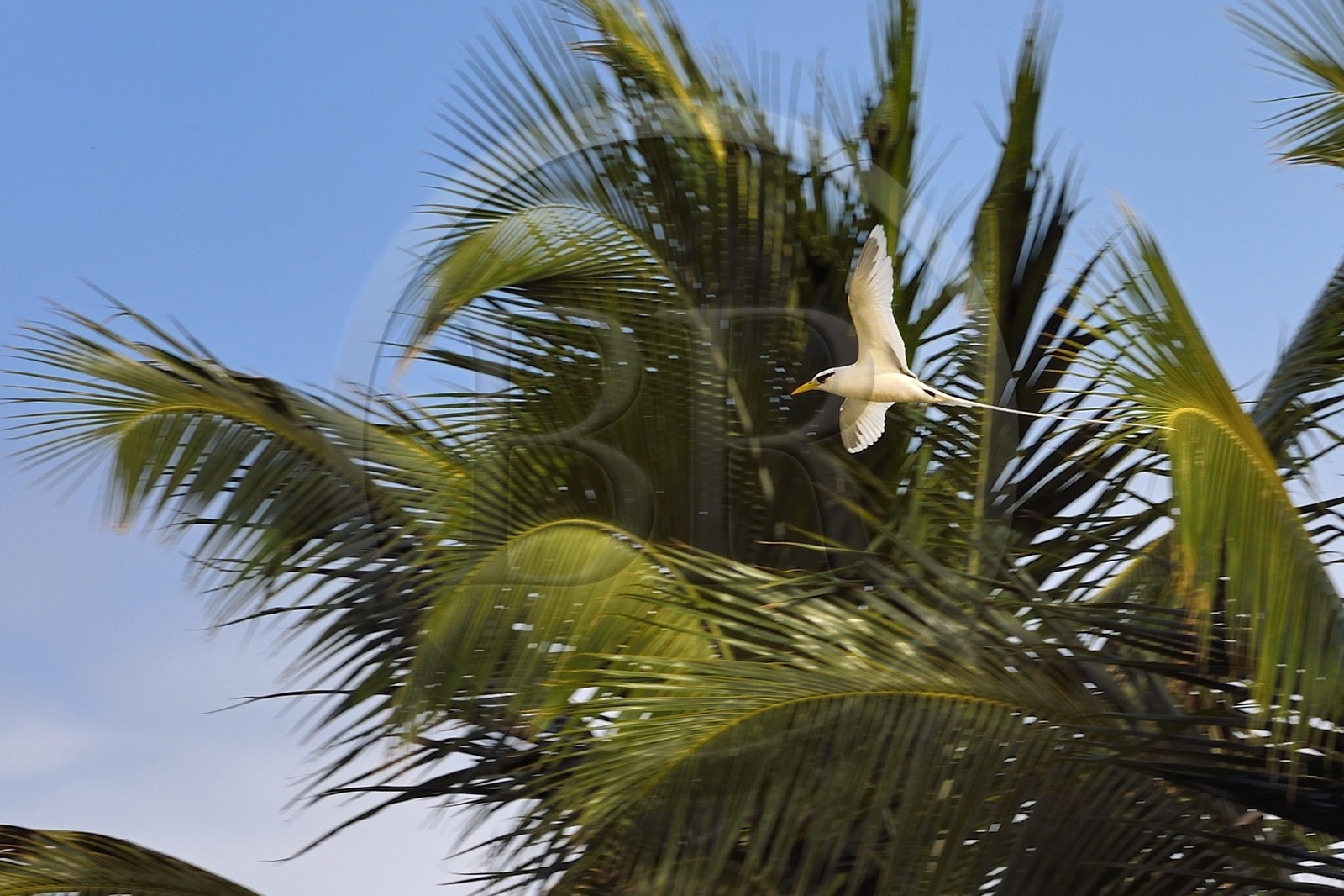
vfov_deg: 6.9
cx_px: 672
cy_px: 448
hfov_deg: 10.3
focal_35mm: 200
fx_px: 7465
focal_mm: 200
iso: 400
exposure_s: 1/500
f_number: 14
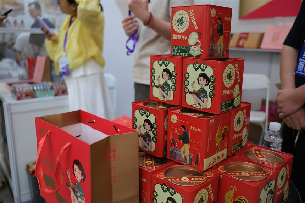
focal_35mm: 35
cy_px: 102
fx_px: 296
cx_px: 152
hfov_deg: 54.4
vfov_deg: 37.8
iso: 125
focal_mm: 23
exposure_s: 1/80
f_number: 2.2
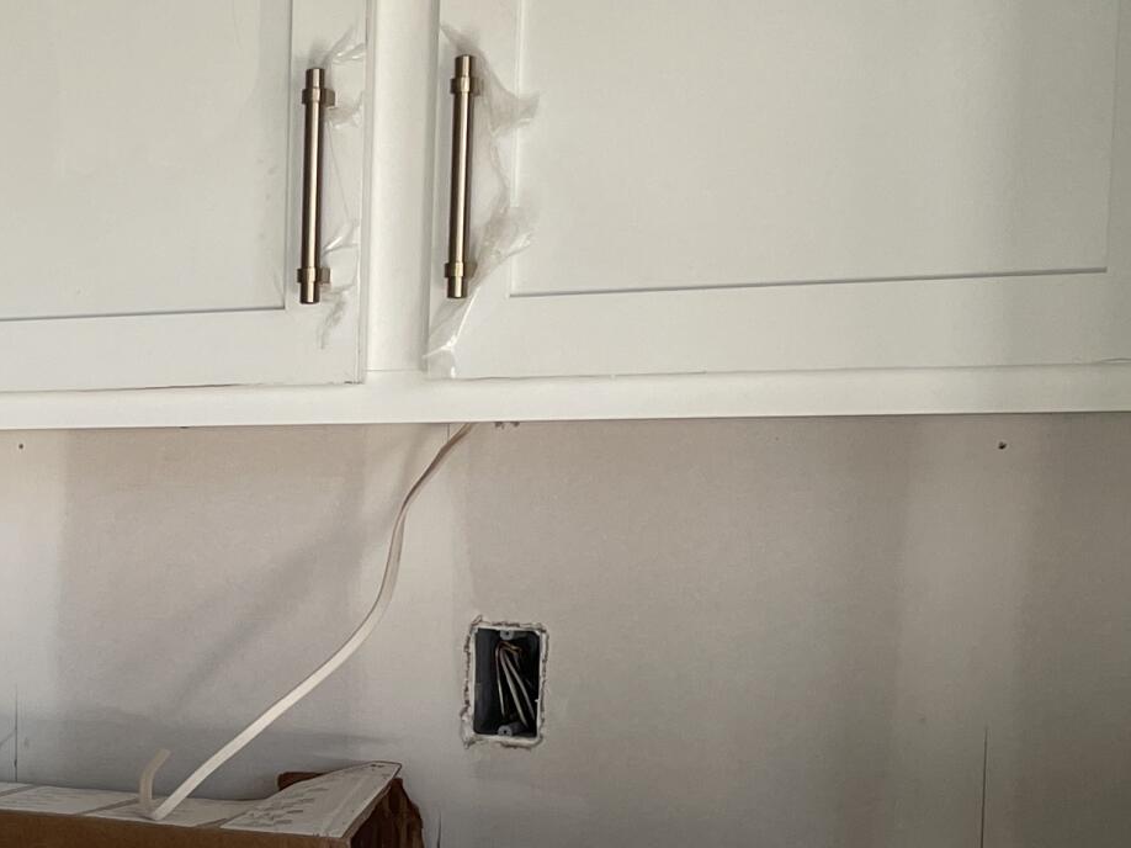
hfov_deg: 20.0
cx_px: -540
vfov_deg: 17.1
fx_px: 2776
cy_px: 746
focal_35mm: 85
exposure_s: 1/121
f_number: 1.6
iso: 80
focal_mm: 4.2
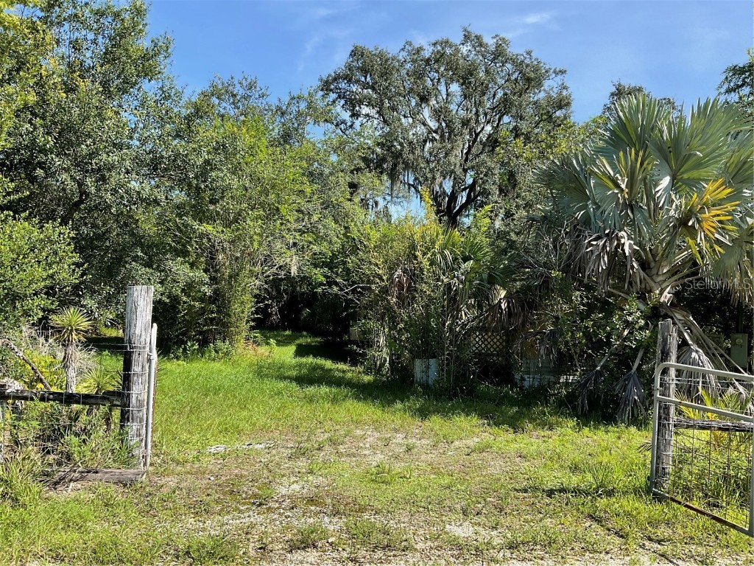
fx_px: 632
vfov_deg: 48.2
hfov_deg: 61.7
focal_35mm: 29
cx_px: 377
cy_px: 283
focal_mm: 3
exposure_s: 1/912
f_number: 1.8
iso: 16
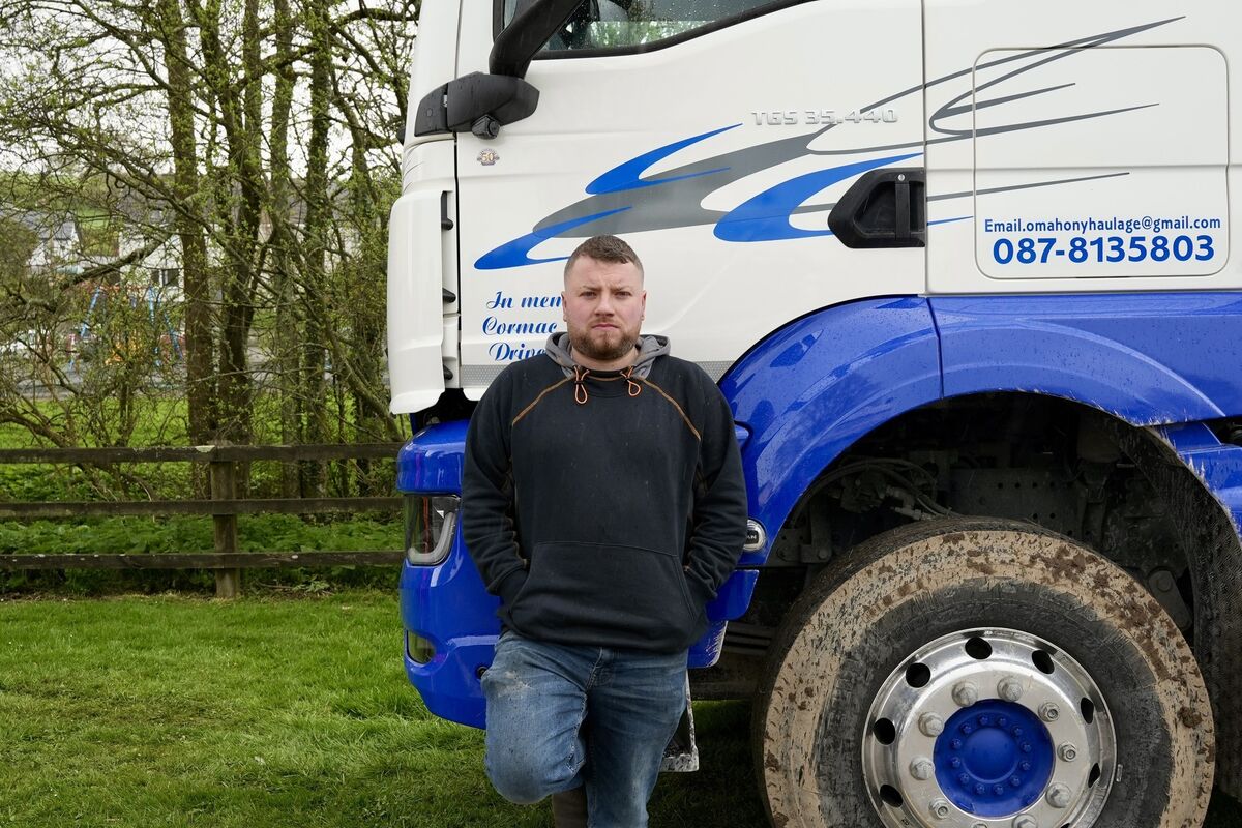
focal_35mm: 36
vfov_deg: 36.9
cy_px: 414
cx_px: 621
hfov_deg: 53.1
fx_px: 1242
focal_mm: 24
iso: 320
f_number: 5
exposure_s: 1/200
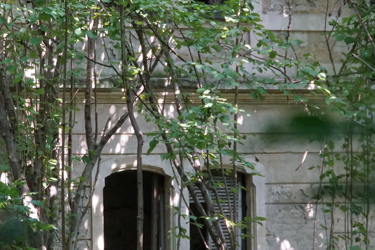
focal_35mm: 285
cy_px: 128
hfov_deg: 7.2
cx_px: 181
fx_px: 2969
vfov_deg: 4.8
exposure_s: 1/160
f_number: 5.6
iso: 2500
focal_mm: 85
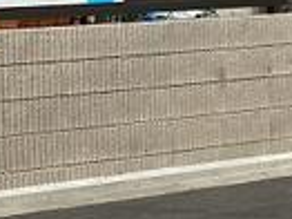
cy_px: -152
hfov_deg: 14.6
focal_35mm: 128
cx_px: -111
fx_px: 1079
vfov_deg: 10.9
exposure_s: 1/2857
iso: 20
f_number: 1.8
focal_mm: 3.99
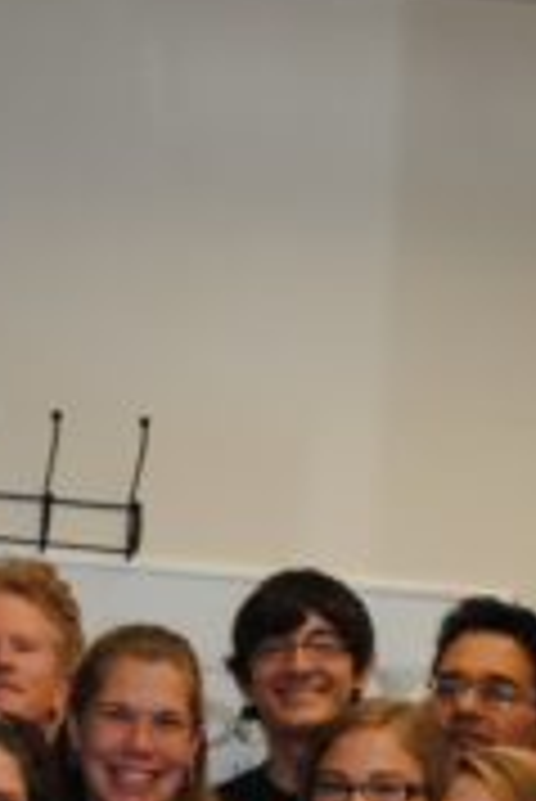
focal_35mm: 199
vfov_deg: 10.1
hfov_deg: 6.9
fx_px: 4435
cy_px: 1120
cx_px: 180
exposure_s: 1/60
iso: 200
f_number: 5.3
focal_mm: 40
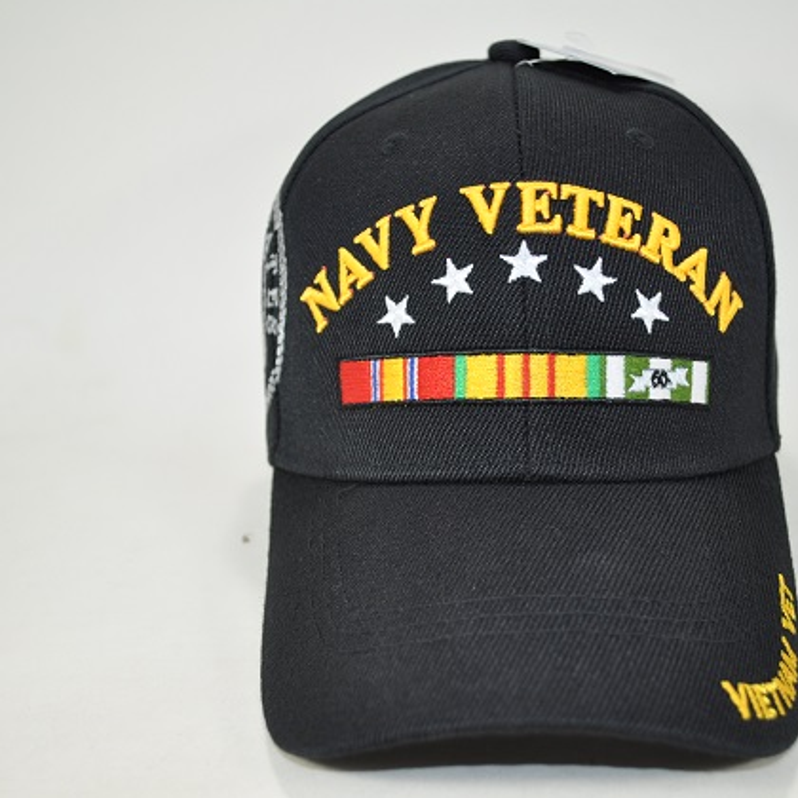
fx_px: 1122
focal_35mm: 43
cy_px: 395
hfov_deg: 39.0
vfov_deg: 39.2
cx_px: 490
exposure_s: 1/200
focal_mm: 22
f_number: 4
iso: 200
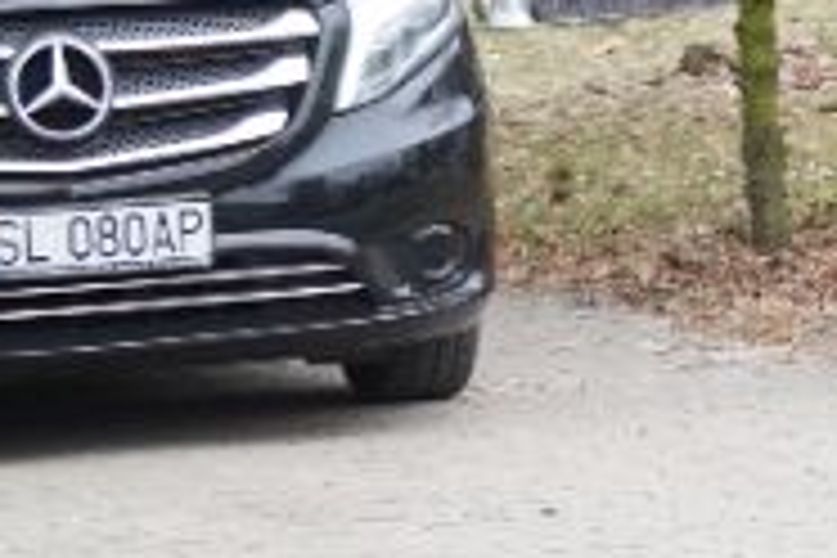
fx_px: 6998
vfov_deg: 4.6
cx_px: 1197
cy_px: 421
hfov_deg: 6.8
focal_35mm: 301
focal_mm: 43
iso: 250
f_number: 4
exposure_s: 1/125
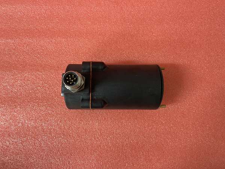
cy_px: 84
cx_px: 112
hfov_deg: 67.3
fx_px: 169
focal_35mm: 26
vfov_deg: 53.1
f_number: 1.8
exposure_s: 1/50
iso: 250
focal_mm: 4.25
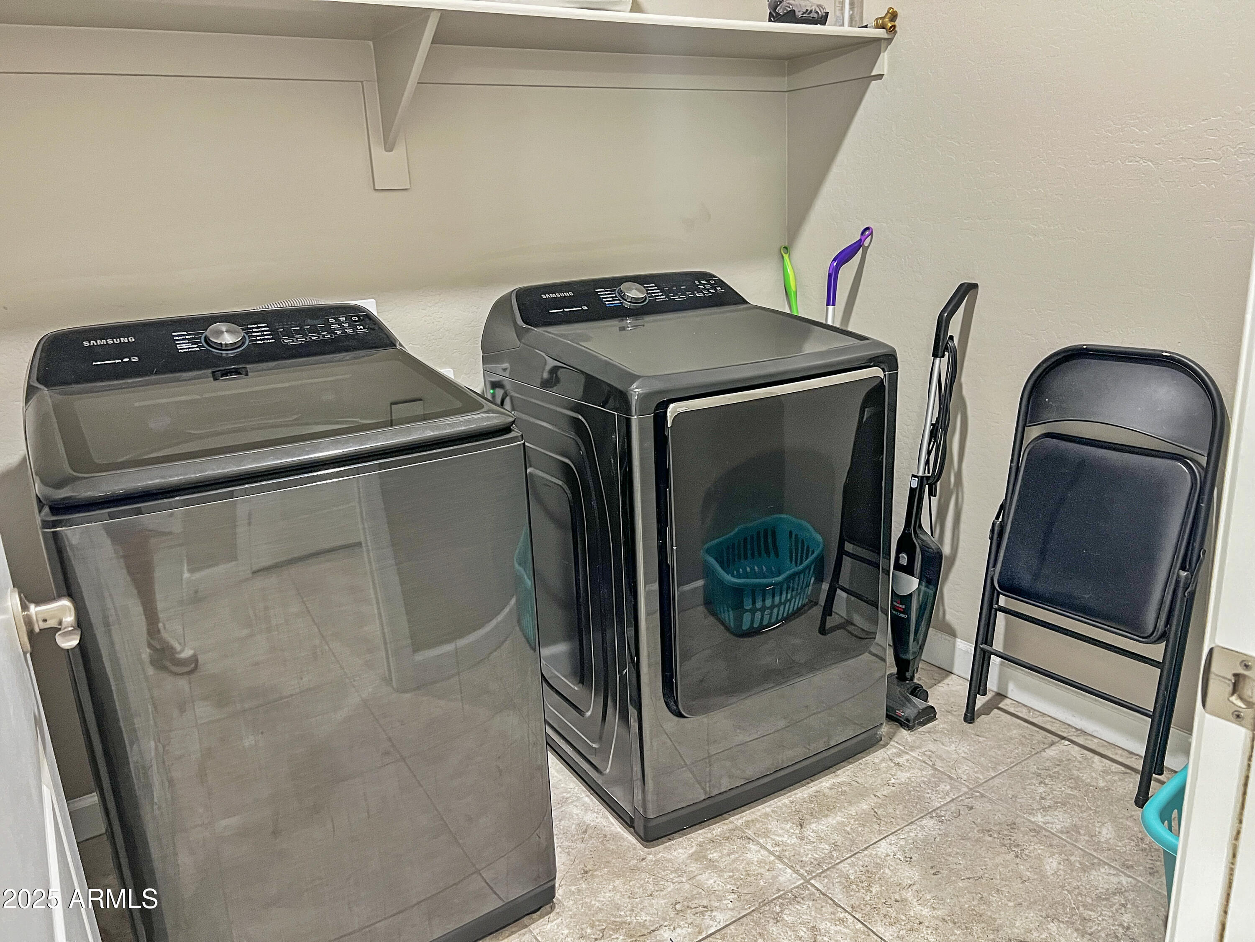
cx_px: 628
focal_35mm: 26
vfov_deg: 53.1
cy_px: 471
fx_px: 943
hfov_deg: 67.3
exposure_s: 1/40
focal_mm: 5.7
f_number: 1.5
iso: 500
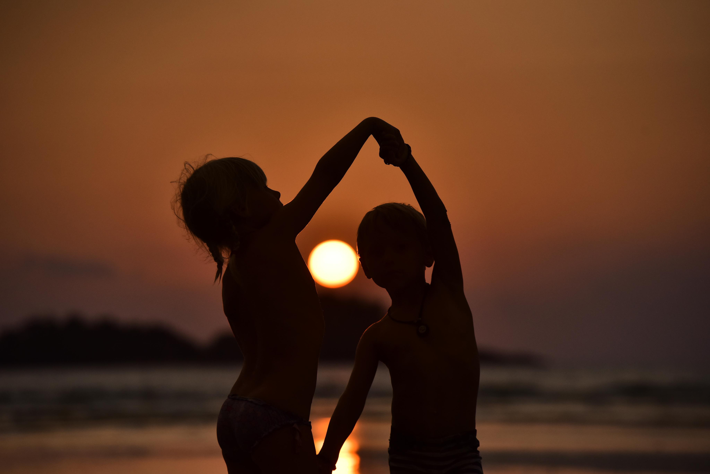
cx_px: 355
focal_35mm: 200
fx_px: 3946
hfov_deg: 10.3
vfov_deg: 6.9
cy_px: 237
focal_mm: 200
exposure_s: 1/8000
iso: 640
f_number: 5.6
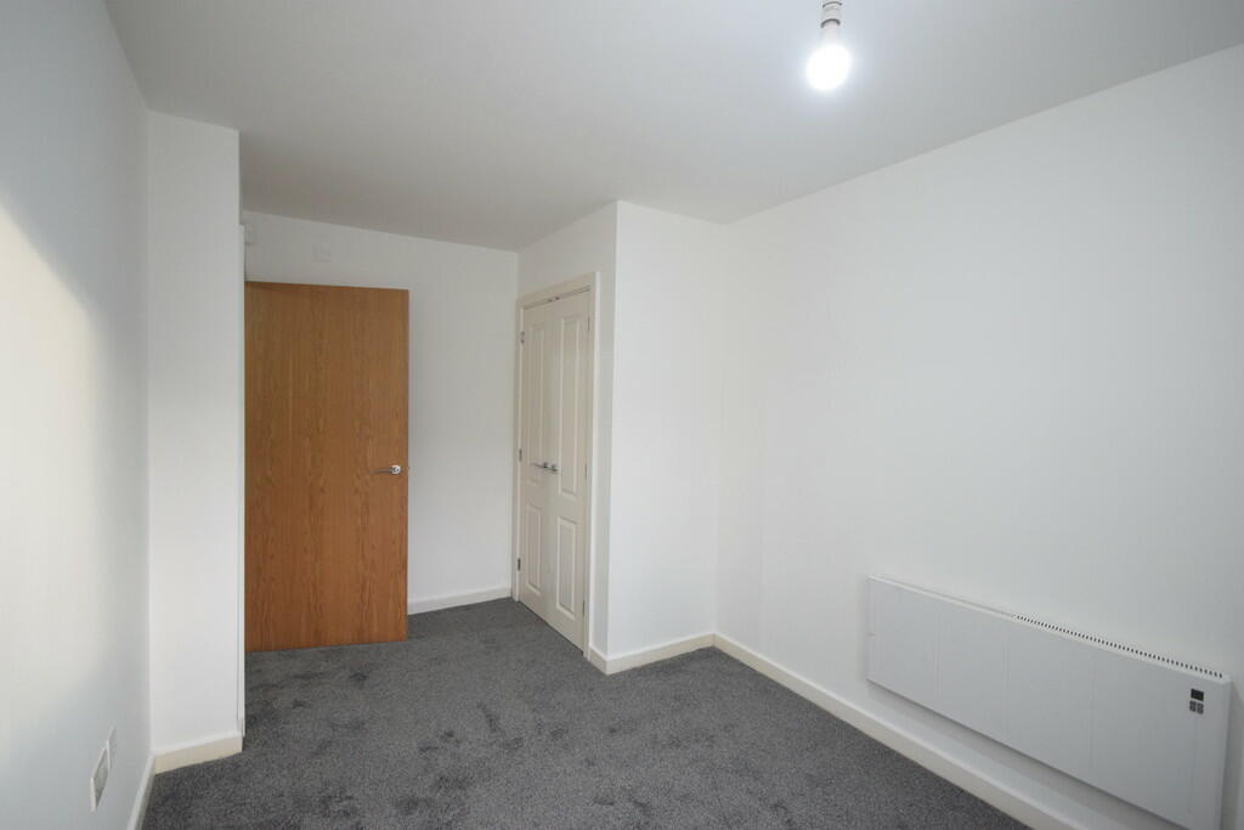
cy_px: 415
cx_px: 622
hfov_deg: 95.0
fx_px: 570
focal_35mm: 16
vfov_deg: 72.1
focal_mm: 11
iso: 1250
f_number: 4.5
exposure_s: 1/125
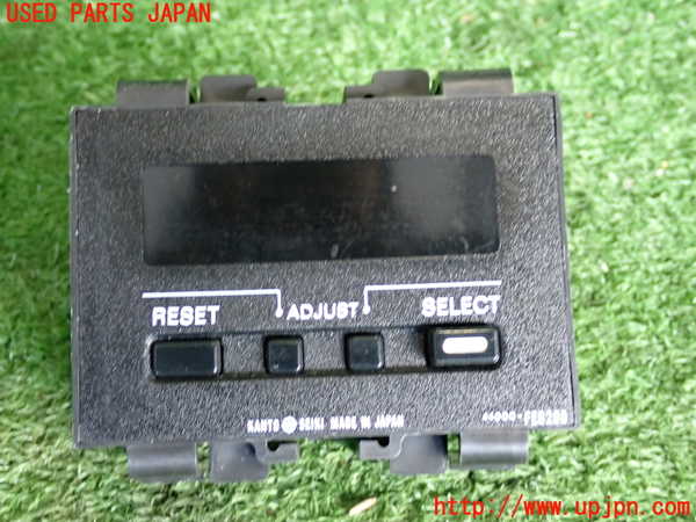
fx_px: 1086
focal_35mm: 54
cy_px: 261
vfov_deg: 27.0
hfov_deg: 35.5
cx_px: 348
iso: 800
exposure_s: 1/30
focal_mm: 9.65
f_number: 3.3
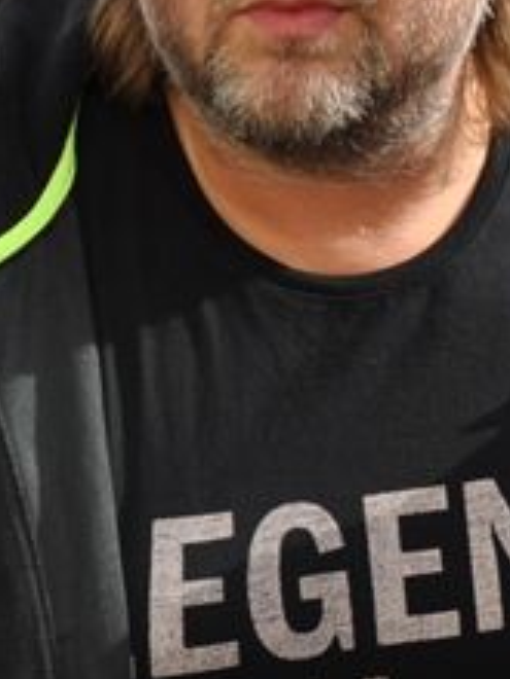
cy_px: 281
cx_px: 1317
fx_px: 9213
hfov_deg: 3.1
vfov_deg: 4.2
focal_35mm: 469
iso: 200
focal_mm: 70
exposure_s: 1/400
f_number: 5.6
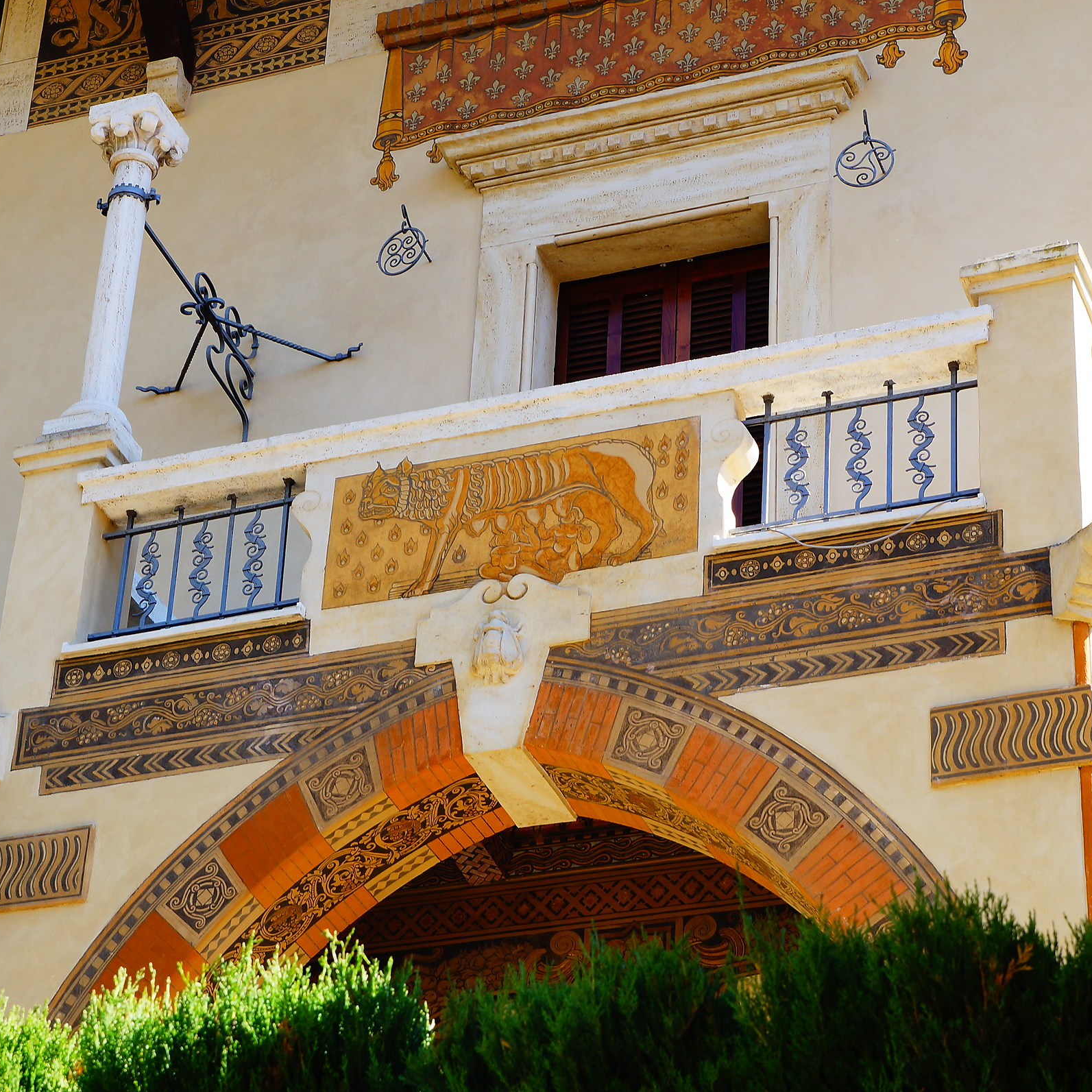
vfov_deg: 18.1
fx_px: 3426
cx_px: 494
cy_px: 545
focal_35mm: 96
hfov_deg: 18.1
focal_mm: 50
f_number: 8
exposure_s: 1/60
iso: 100
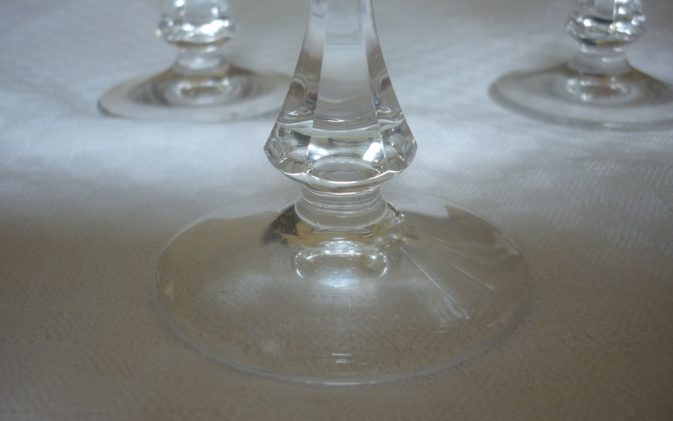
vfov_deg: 36.3
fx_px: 642
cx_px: 336
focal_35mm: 35
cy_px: 202
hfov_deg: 55.3
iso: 200
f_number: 2.8
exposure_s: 1/30
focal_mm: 5.5
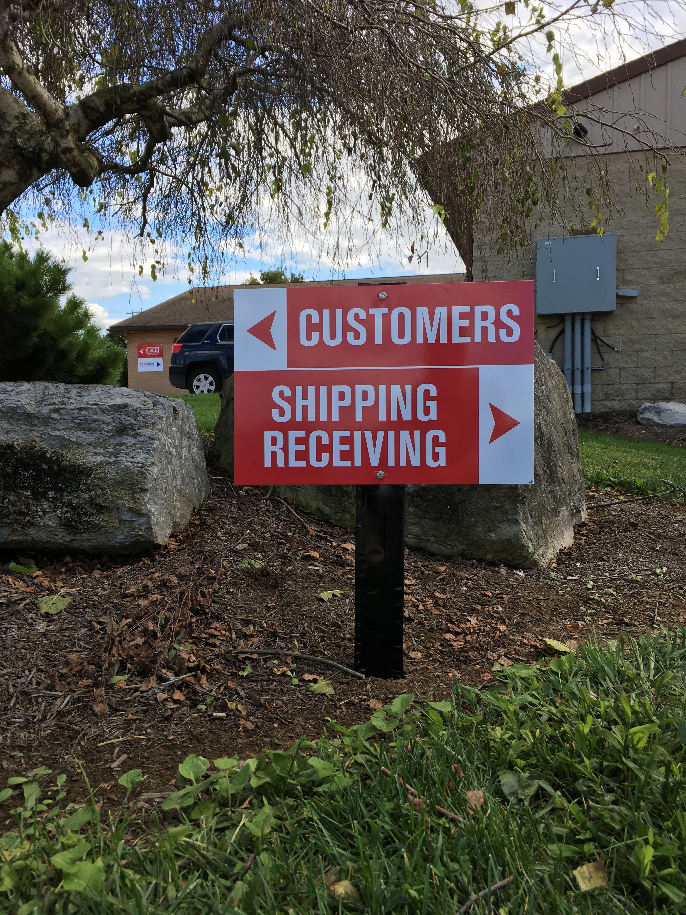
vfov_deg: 61.7
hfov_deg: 48.2
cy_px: 458
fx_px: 766
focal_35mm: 29
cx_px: 343
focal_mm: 4.15
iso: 25
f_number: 2.2
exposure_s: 1/565
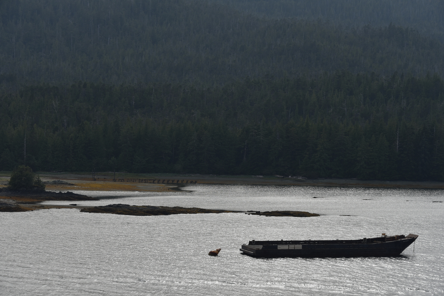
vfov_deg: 12.9
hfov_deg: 19.3
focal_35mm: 106
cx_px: 221
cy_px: 147
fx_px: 1307
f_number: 9
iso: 100
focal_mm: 105
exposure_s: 1/320
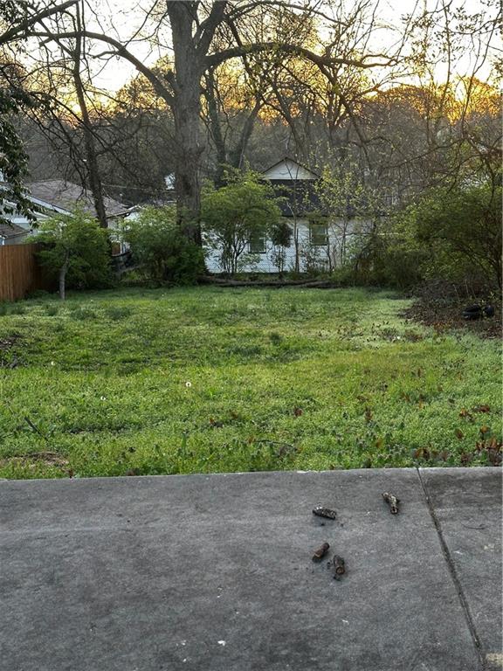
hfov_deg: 30.3
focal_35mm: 48
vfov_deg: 39.7
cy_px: 336
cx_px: 252
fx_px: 930
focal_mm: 6.86
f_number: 1.78
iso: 80
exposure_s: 1/108
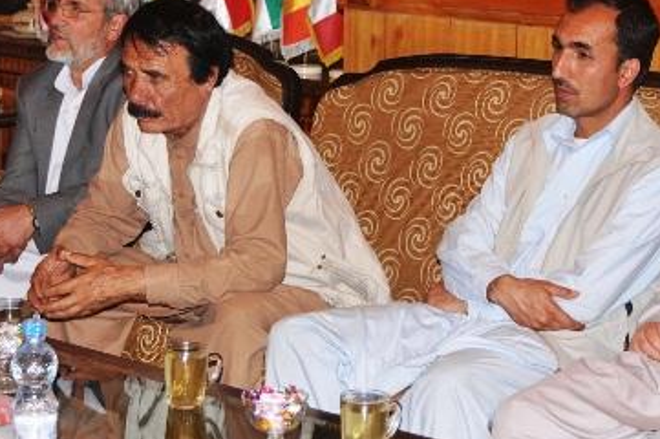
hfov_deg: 17.5
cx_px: 399
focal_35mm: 117
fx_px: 2143
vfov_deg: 11.7
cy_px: 125
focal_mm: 44
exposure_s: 1/60
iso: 320
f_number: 20
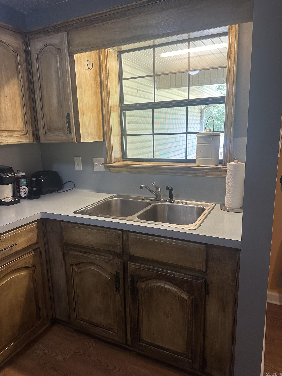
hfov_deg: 56.8
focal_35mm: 24
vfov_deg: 71.6
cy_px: 188
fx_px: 261
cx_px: 141
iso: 160
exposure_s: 1/60
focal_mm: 6.86
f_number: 1.78
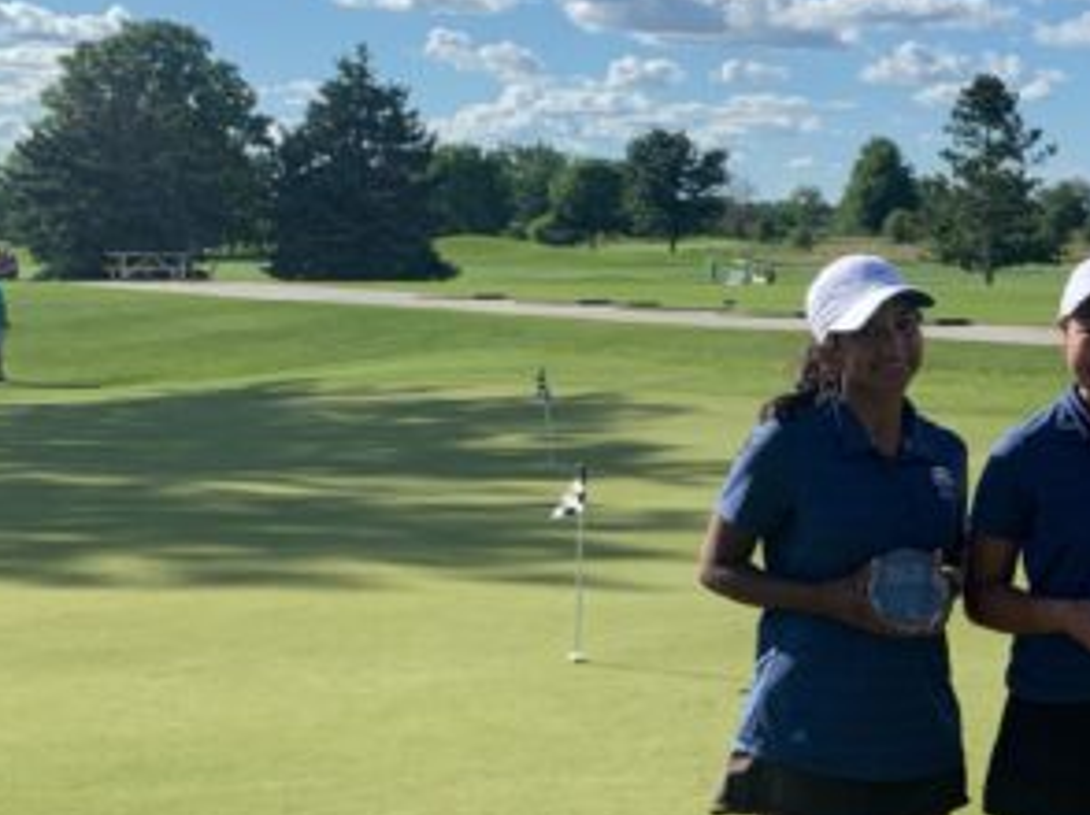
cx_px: 1286
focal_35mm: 68
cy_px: 604
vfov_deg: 21.4
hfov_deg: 25.8
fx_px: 2139
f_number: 1.8
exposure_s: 1/2309
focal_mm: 4.25
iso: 25
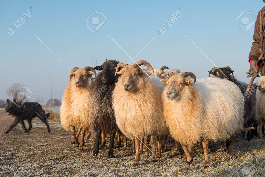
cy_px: 88
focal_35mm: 52
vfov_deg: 26.0
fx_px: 383
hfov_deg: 38.2
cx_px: 132
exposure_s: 1/500
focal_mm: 52
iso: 320
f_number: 7.1
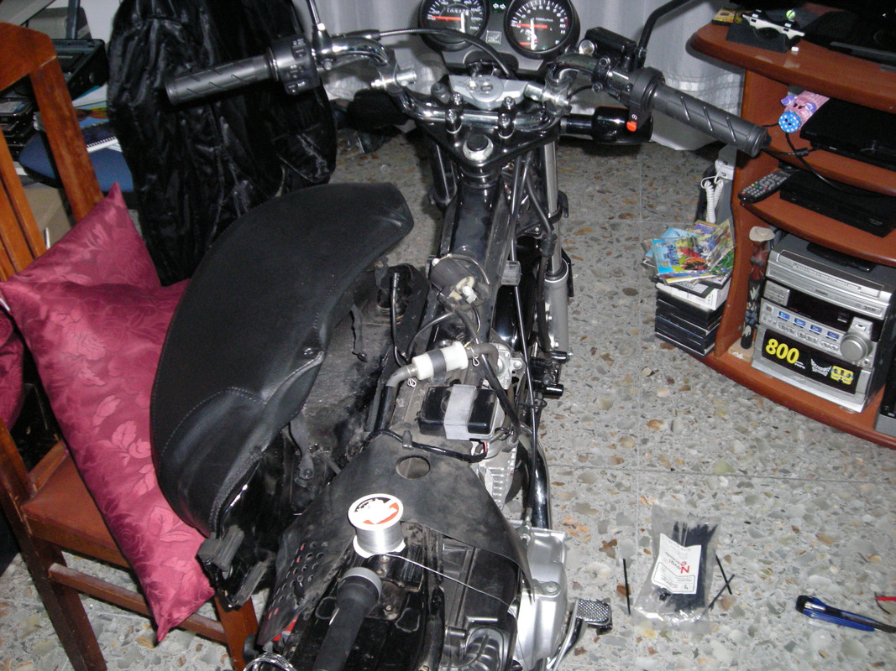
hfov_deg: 49.0
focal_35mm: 38
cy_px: 336
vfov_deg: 37.7
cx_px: 448
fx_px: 983
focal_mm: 6.3
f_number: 3.2
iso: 281
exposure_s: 1/60
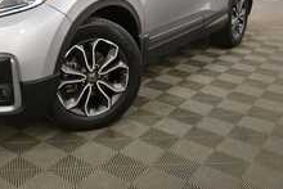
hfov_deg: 38.8
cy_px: 20
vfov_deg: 26.7
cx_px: 57
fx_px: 385
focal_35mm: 49
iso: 800
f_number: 5.3
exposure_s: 1/125
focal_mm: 18
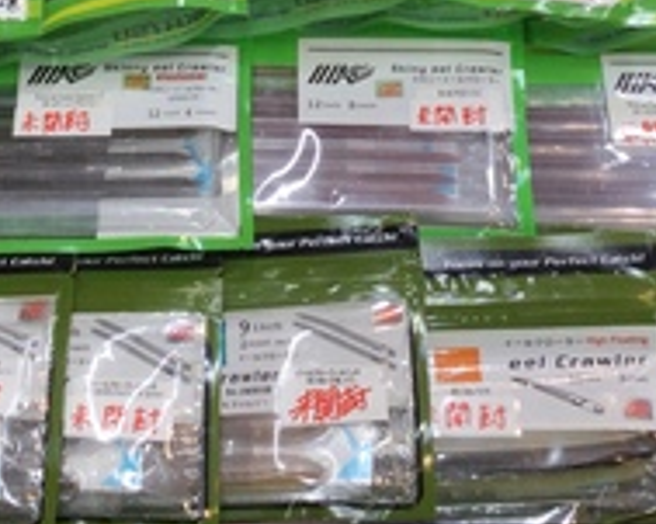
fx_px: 1863
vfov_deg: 15.2
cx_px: 246
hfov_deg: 19.9
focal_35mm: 96
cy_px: -184
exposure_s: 1/60
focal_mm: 3.3
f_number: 2.4
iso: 32
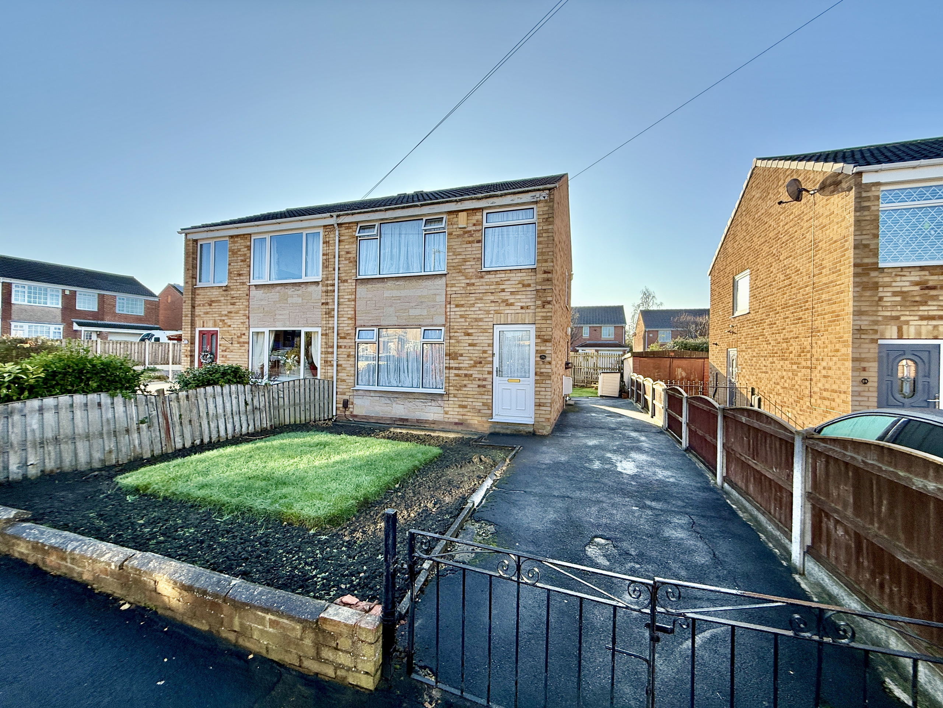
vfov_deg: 85.7
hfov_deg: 102.1
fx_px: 381
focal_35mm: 14
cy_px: 354
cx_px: 472
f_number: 2.2
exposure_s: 1/479
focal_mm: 2.22
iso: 64
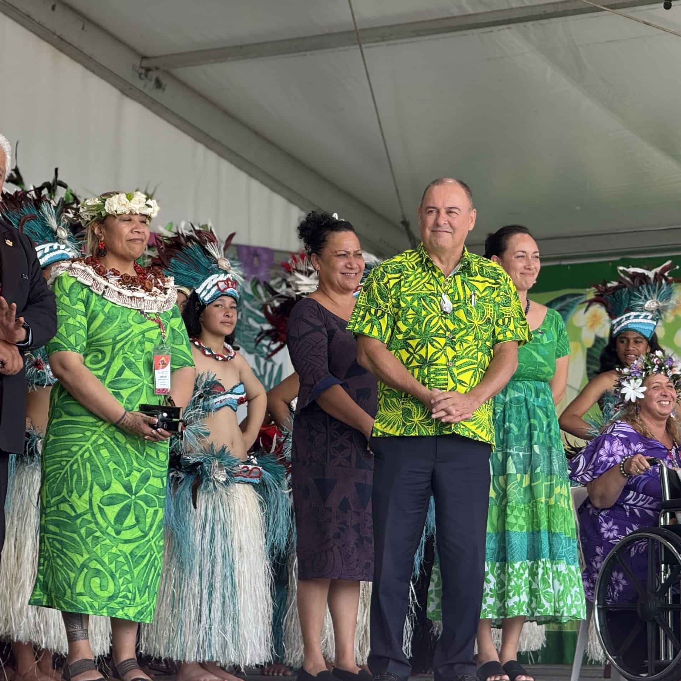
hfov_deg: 12.3
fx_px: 3161
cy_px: 341
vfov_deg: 12.3
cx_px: 419
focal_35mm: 142
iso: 64
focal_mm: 15.66
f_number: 2.8
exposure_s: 1/276
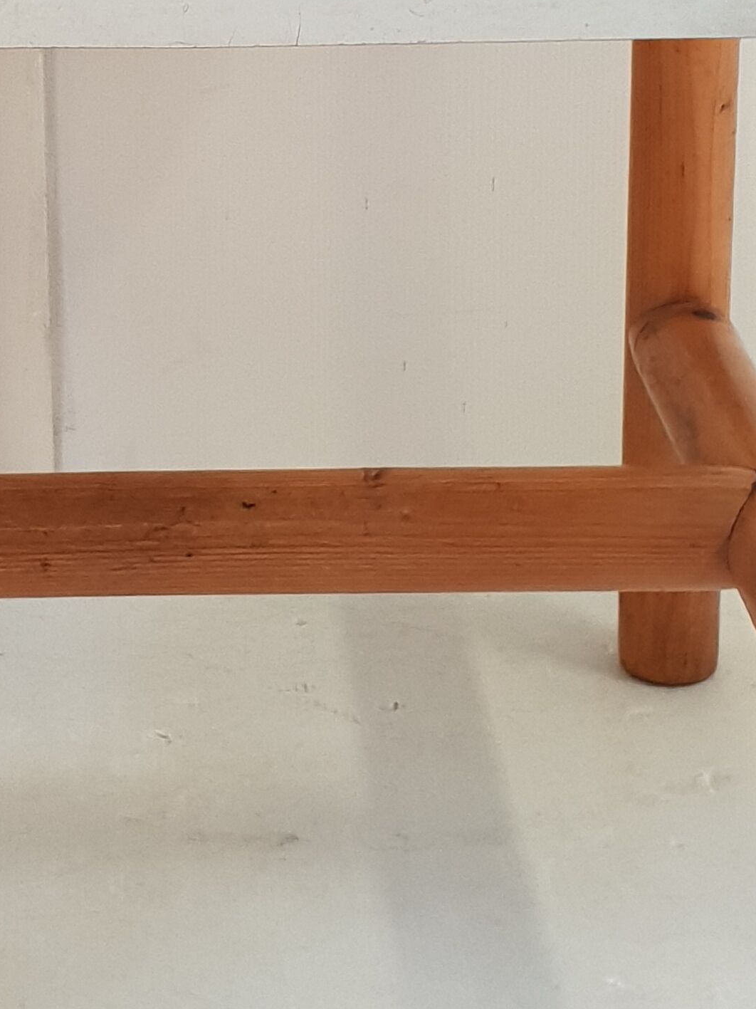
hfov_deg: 19.7
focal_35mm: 74
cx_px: 135
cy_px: 7
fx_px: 2156
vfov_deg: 25.1
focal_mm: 4.3
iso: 160
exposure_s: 1/50
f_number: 2.4
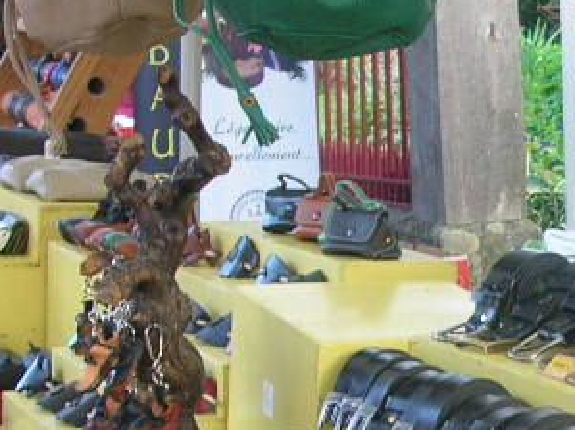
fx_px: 1992
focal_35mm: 120
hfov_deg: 15.8
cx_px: 675
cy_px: 420
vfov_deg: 12.2
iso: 50
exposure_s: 1/37.5
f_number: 2.8
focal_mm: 5.8
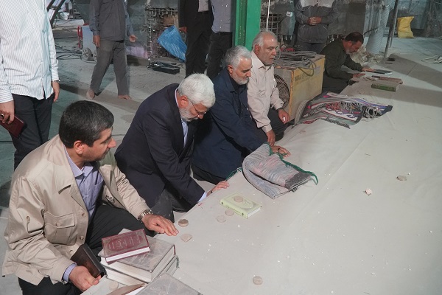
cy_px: 148
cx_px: 221
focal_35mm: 27
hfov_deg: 67.4
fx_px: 331
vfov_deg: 47.9
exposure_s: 1/160
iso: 5000
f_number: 4
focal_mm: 18
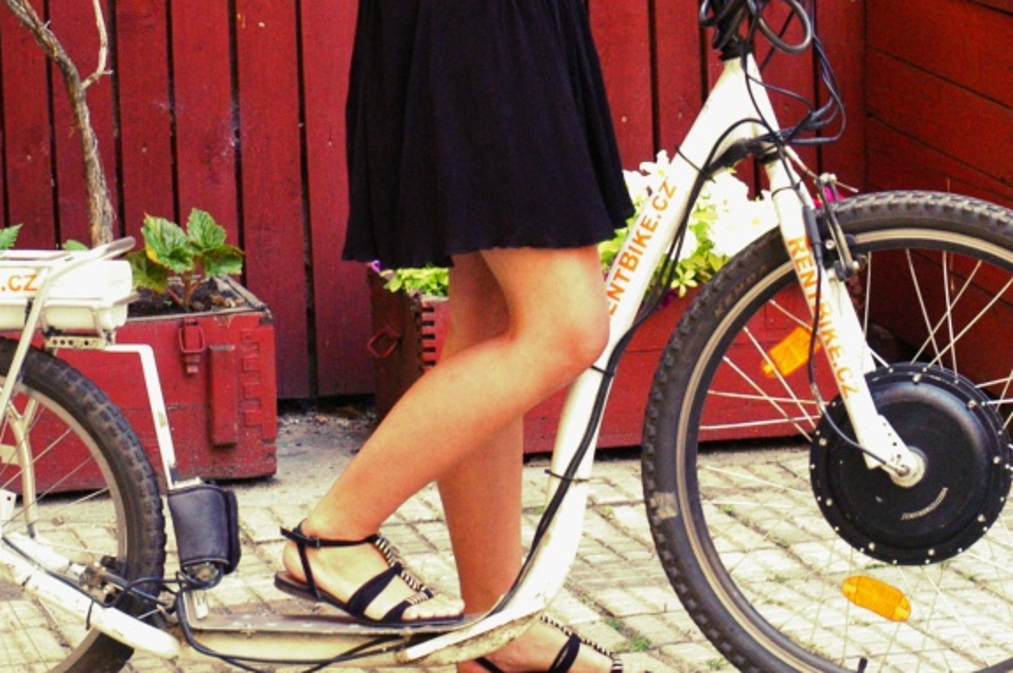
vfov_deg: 8.2
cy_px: 26
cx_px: 534
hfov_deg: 12.3
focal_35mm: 167
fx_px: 4694
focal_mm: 50
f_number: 5.6
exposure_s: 1/125
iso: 1600
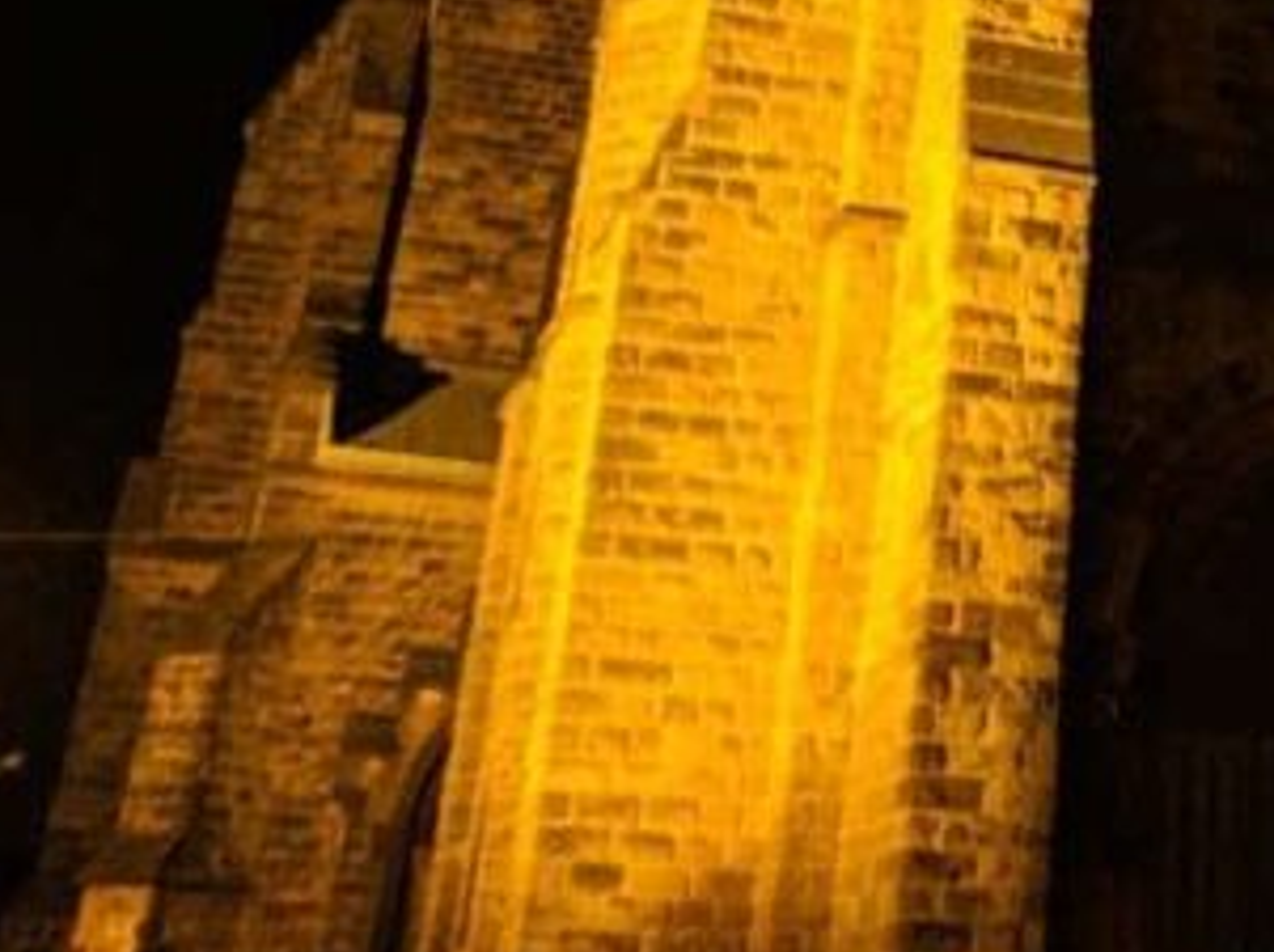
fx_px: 3382
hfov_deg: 20.4
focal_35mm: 92
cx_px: 1384
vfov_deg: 15.6
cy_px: -85
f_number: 1.8
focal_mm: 4.44
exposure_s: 1/8.33
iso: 250
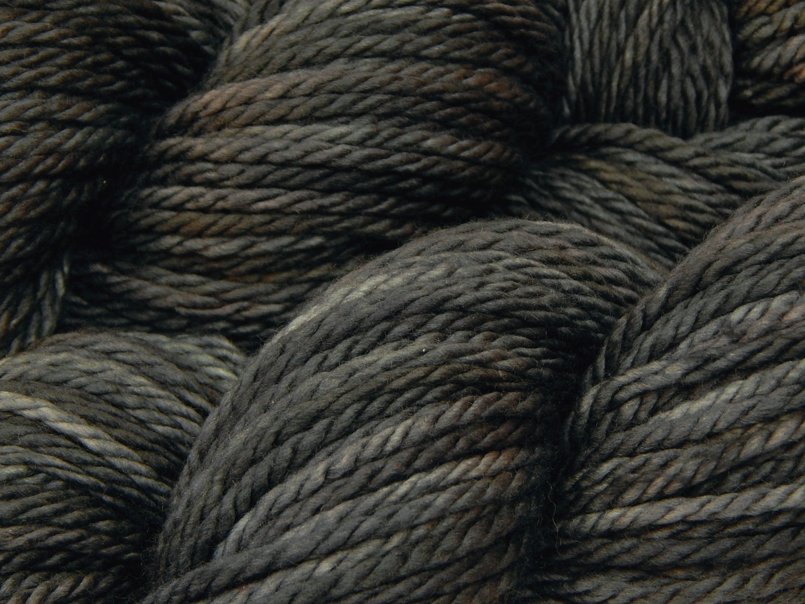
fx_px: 2674
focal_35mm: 115
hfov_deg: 17.1
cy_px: 302
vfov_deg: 12.9
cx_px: 402
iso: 360
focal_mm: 20.5
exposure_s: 1/30
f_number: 4.6
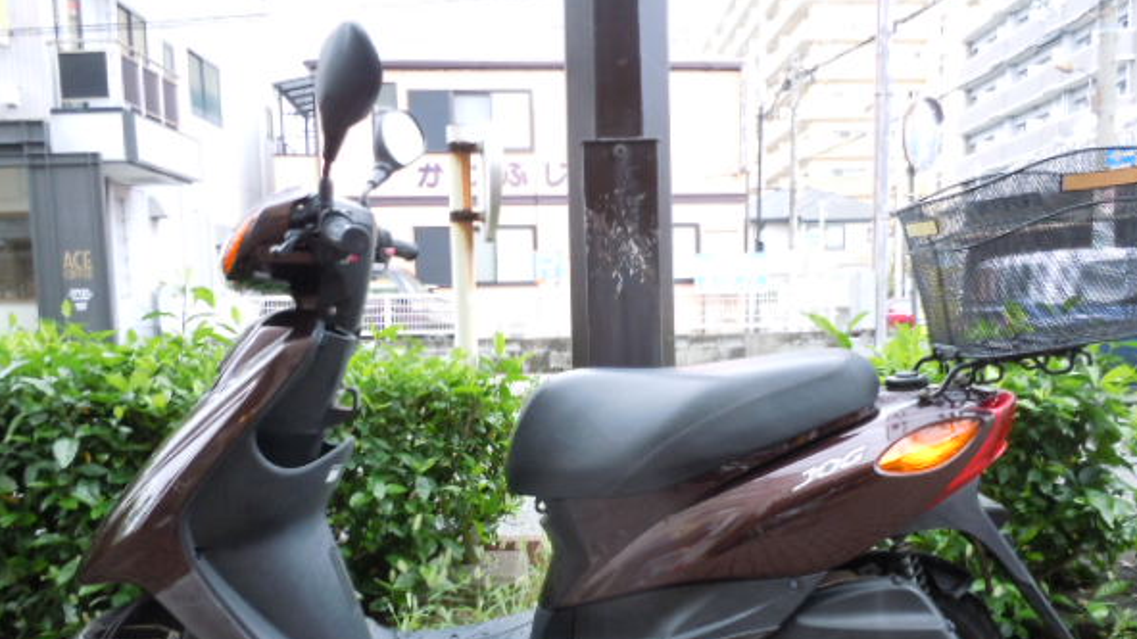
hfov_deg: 59.5
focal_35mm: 33
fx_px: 995
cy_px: 453
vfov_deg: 35.1
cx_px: 582
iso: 400
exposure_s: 1/30
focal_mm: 5
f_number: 3.7
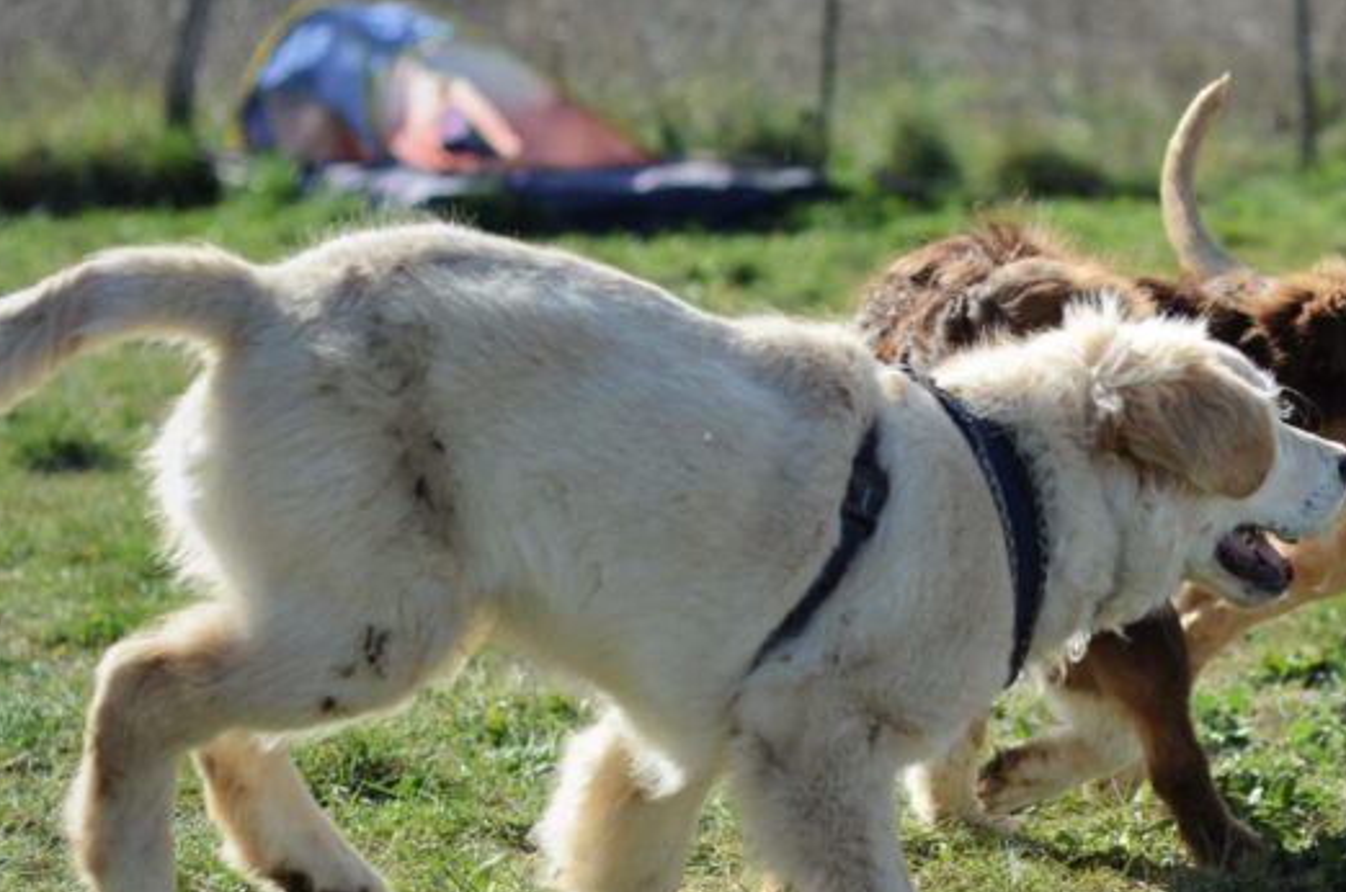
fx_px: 5486
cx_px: 1155
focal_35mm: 147
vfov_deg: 9.3
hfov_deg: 13.9
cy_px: 498
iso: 100
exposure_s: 1/1600
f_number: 2.5
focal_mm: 50
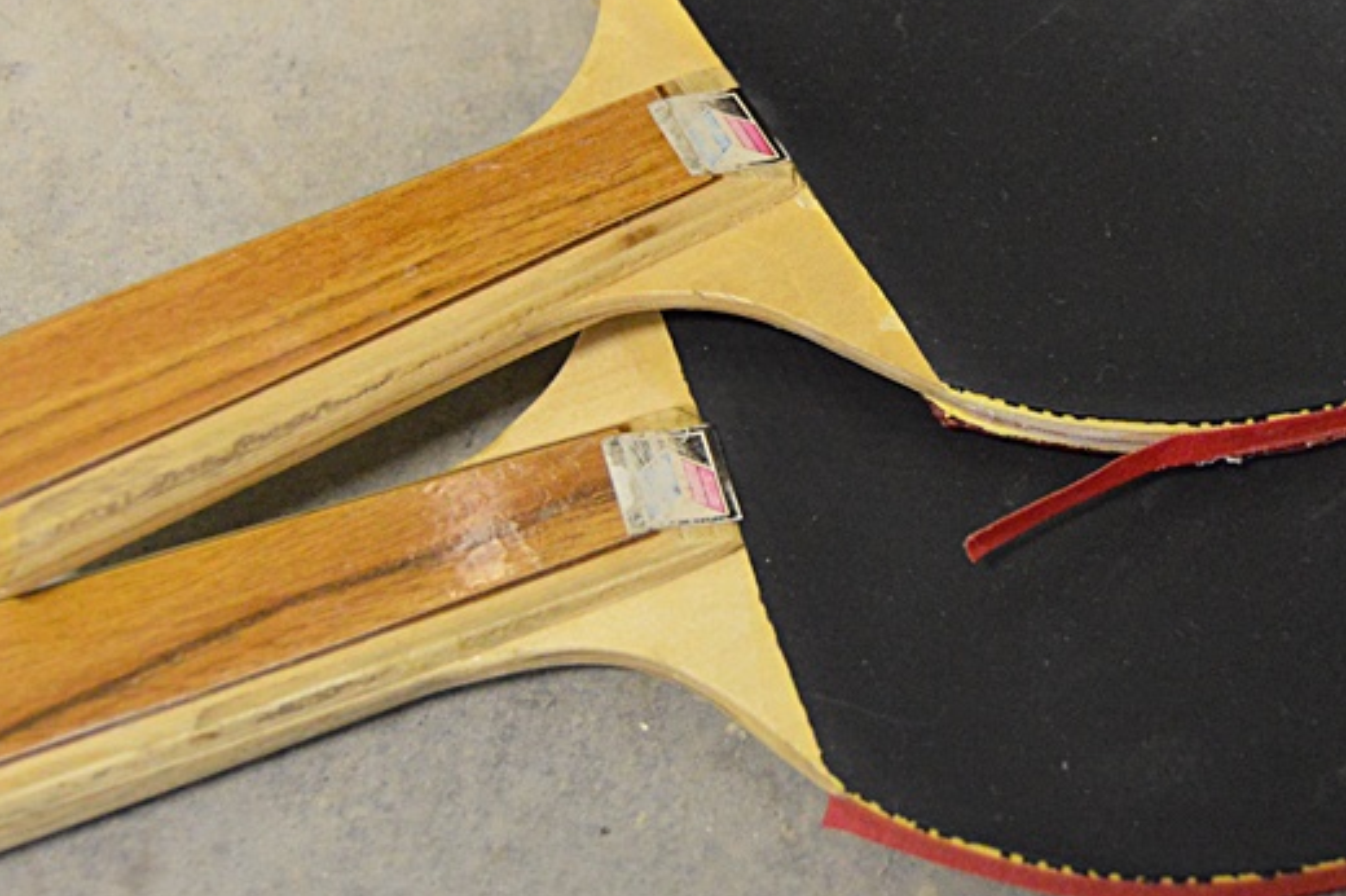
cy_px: 115
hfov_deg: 26.6
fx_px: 2802
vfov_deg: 17.9
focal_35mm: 75
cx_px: 1015
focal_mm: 26
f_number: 4
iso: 3200
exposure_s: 1/40
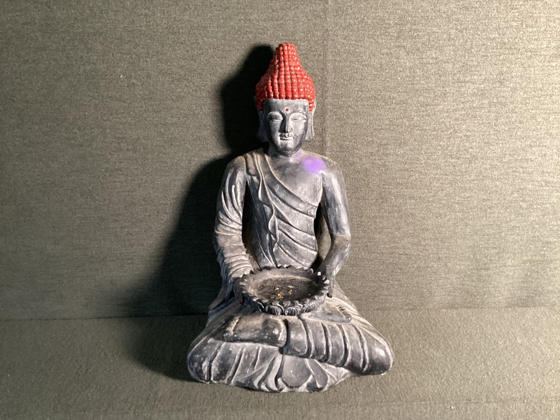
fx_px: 502
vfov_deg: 45.4
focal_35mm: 31
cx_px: 280
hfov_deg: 58.3
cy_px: 210
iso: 320
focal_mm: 3.3
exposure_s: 1/33
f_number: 2.4
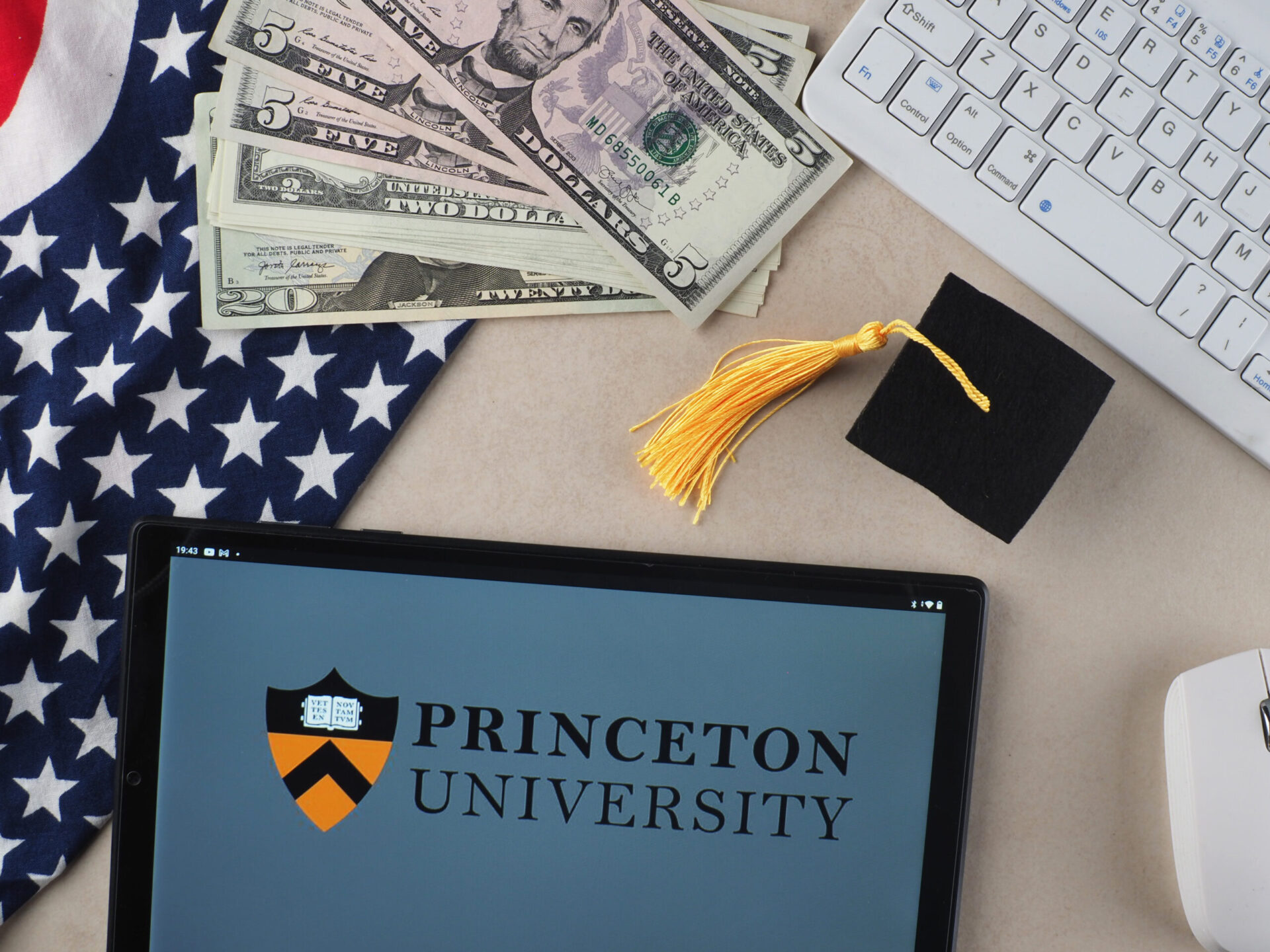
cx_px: 635
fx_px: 1834
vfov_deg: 29.1
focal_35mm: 50
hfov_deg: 38.2
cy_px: 476
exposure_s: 1/5
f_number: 7.1
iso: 200
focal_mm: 25
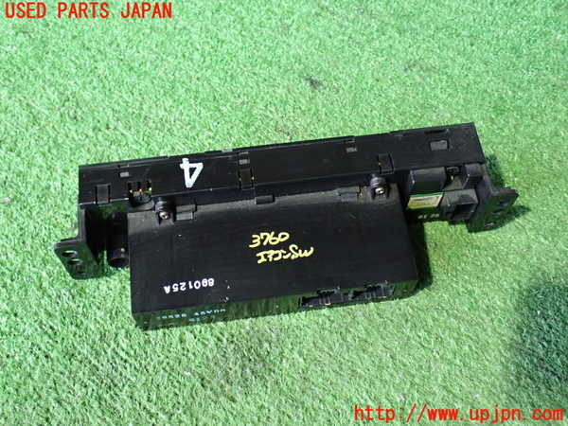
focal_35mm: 41
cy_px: 213
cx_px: 284
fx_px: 673
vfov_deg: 35.1
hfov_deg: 45.8
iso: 800
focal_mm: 7.31
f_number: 2.8
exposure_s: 1/15
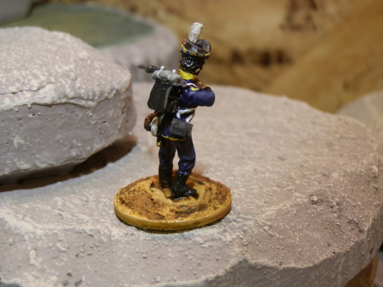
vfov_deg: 24.0
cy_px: 144
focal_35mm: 61
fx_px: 675
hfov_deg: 31.7
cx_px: 192
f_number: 3.7
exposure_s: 1/20
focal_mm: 10.99
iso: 200
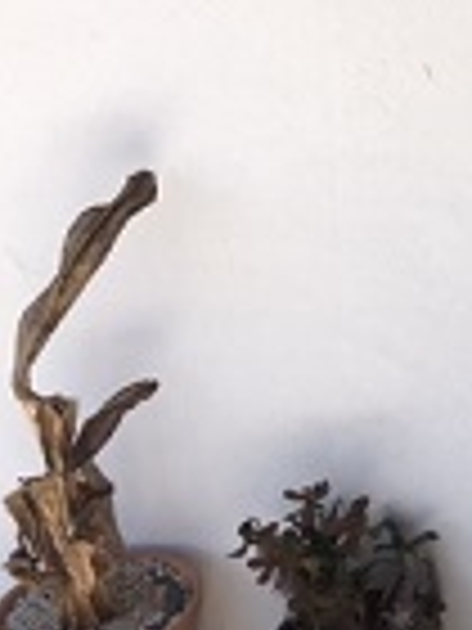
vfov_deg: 23.1
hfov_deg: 16.9
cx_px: 584
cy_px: 94
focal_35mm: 83
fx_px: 1509
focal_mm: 4.15
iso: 25
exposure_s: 1/398
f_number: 2.2
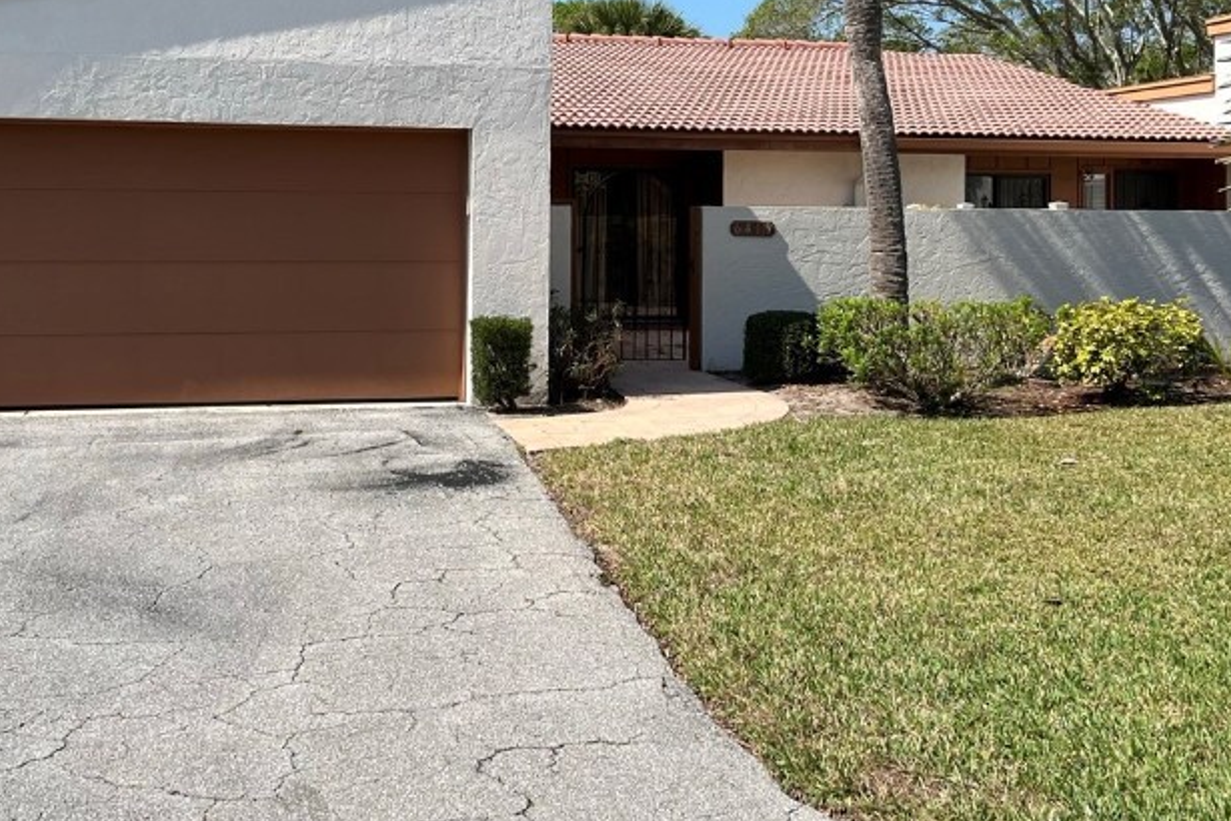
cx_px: 532
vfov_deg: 29.4
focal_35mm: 45
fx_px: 1539
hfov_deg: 43.5
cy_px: 212
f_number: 1.5
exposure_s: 1/4630
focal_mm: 5.7
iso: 50
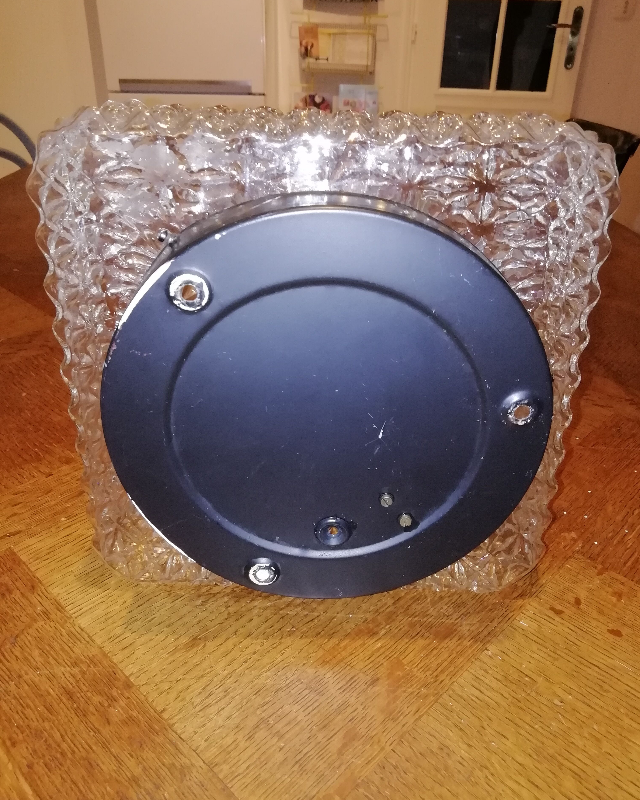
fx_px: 663
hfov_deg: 51.5
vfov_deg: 62.2
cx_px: 326
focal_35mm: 28
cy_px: 402
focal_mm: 3.21
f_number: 2.2
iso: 200
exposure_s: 1/33.3
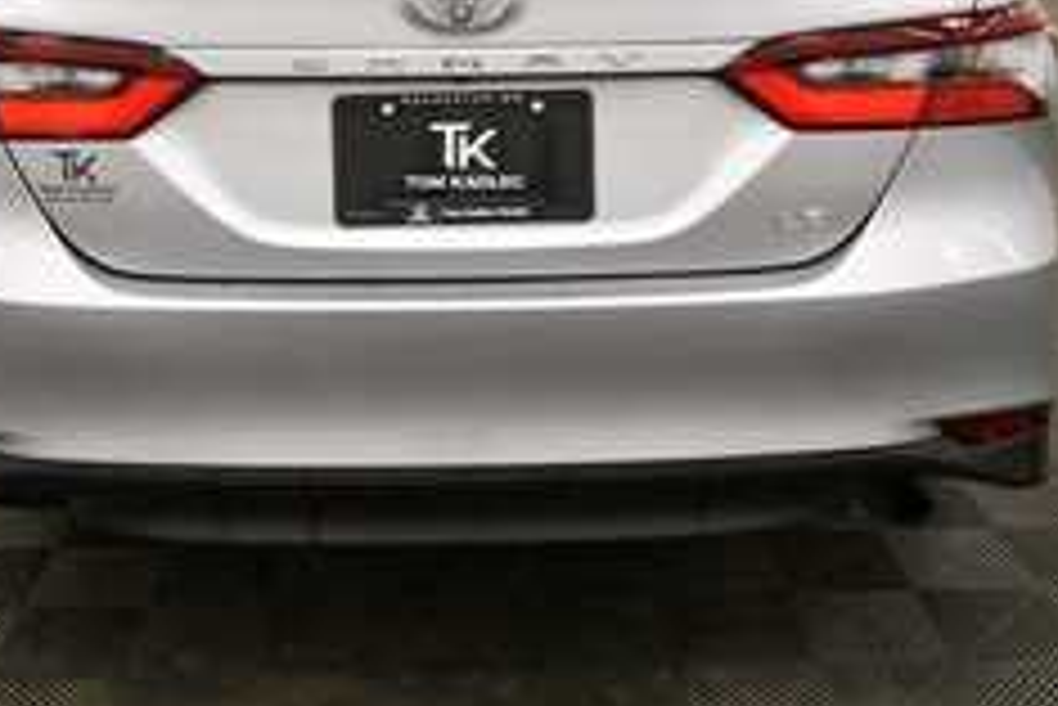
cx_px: 473
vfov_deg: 26.3
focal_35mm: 51
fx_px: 1500
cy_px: 200
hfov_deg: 38.8
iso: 800
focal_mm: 20
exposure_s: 1/125
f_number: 5.6
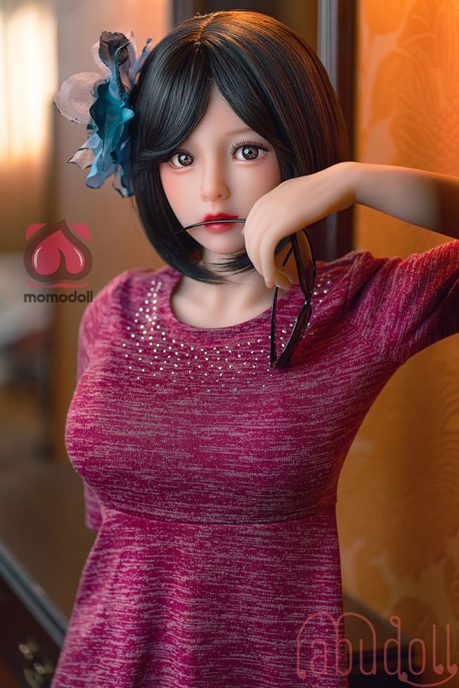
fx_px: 1625
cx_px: 230
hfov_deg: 16.1
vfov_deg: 23.9
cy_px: 344
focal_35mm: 85
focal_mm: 85
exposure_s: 1/250
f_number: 1.8
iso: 100
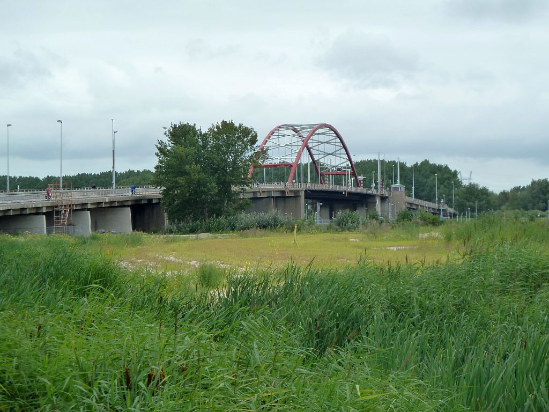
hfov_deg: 13.4
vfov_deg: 10.1
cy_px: 206
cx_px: 274
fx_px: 2331
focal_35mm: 147
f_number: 4.5
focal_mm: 24.1
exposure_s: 1/200
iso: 125
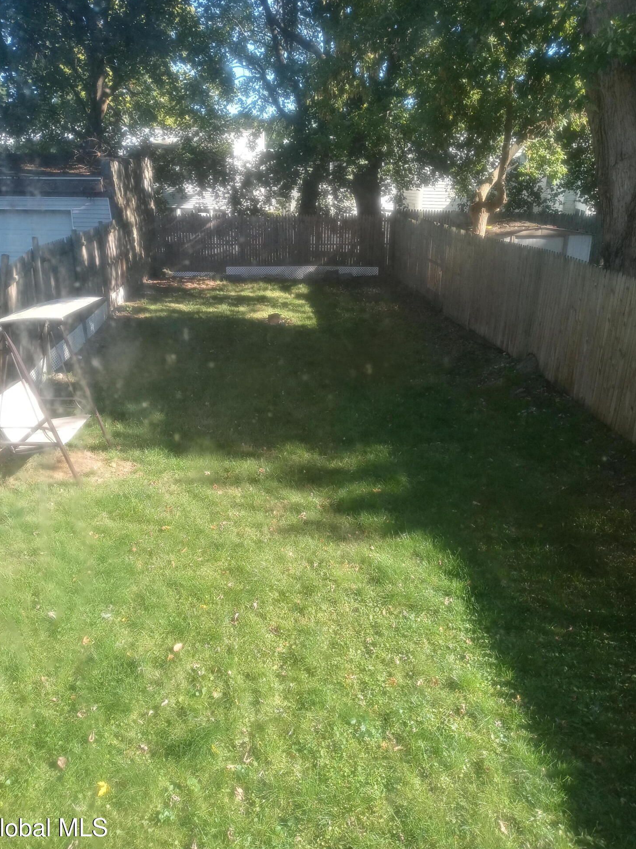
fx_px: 711
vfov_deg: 61.7
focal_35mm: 29
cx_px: 307
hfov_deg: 48.2
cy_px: 428
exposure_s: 1/221
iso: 100
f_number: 1.8
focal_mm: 3.61
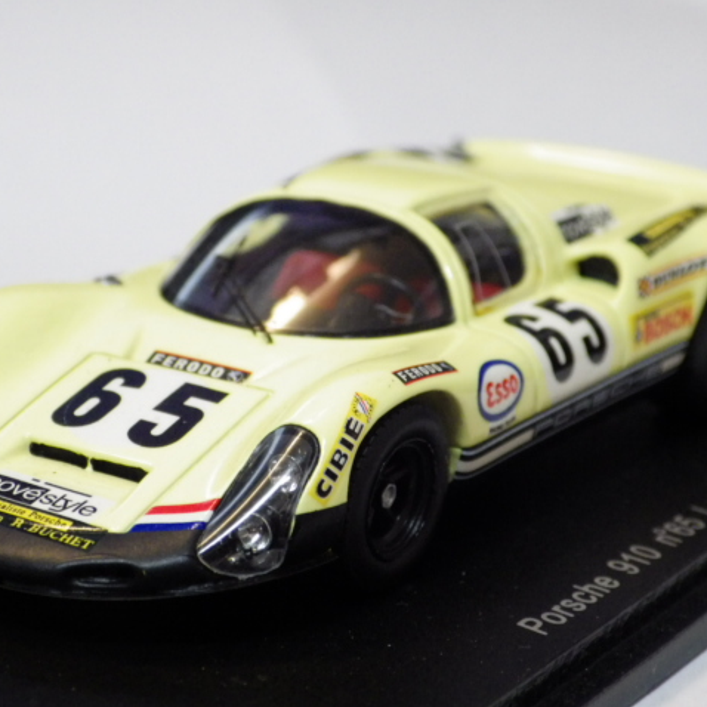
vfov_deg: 14.3
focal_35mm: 122
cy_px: 354
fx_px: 2819
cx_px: 309
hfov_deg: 14.3
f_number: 4.6
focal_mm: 18.4
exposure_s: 1/50
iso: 800
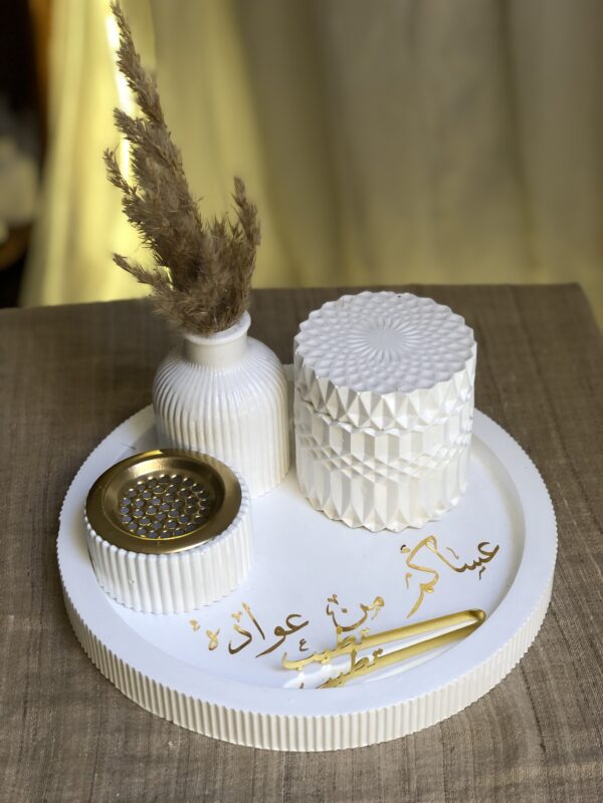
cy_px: 402
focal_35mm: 57
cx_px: 302
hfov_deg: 25.7
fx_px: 1324
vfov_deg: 33.8
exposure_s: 1/33
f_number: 2.8
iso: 25
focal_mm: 6.6
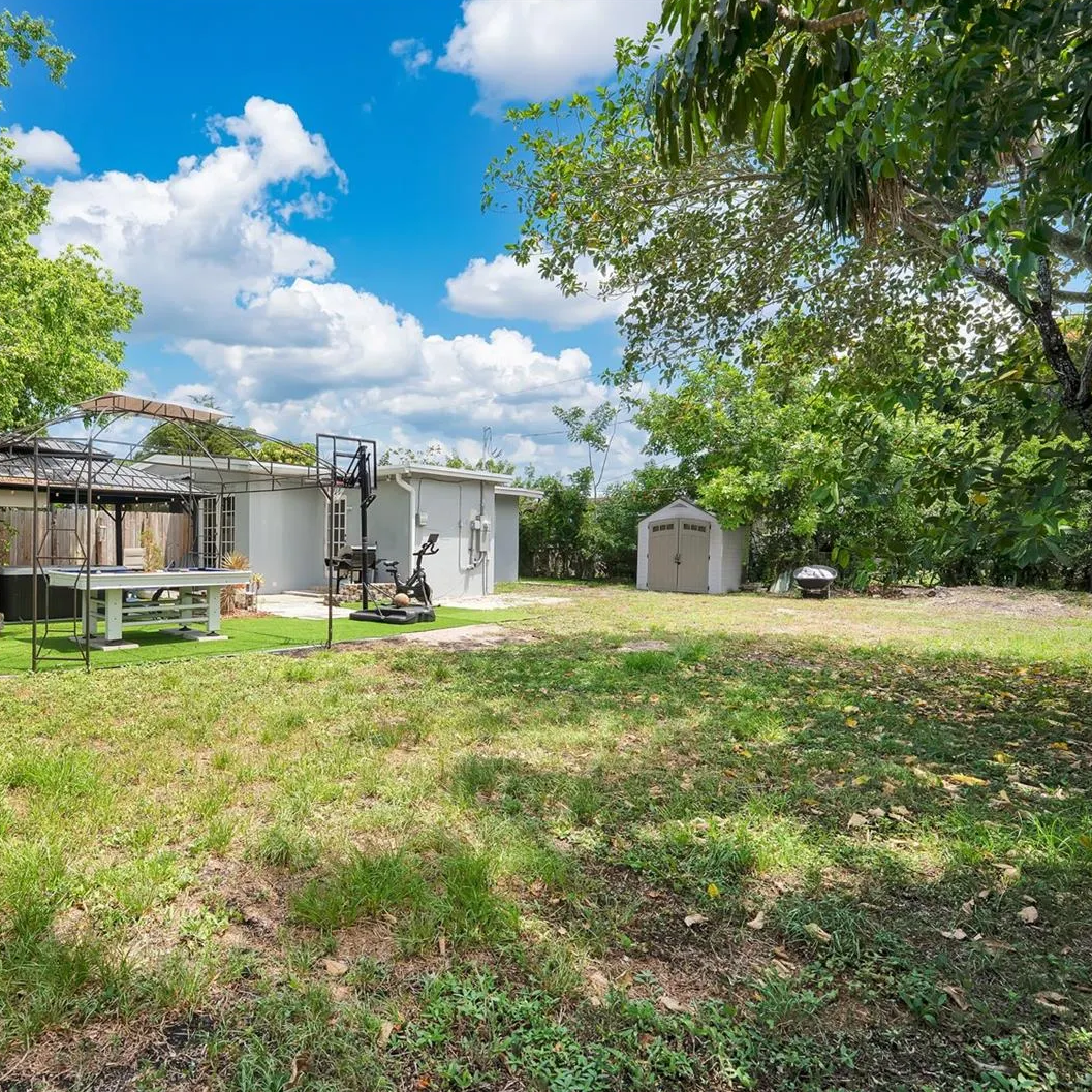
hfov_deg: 77.6
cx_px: 348
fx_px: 642
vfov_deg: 80.7
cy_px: 545
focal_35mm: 18
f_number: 9
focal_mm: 14
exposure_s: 1/125
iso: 100
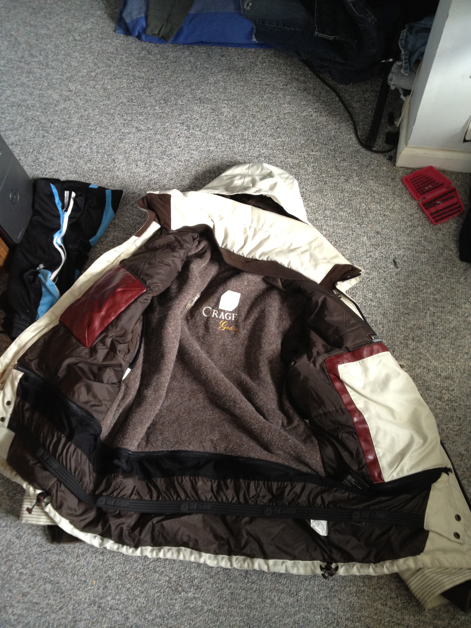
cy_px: 314
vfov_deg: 52.6
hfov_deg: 40.7
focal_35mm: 35
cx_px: 236
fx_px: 635
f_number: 2.4
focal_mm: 4.28
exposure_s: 1/20
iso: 160
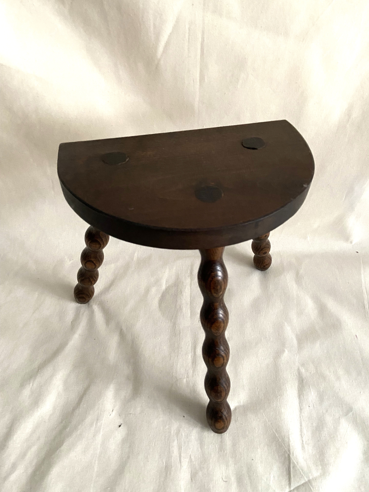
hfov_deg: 53.1
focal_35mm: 26
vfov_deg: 67.3
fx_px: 370
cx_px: 184
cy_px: 246
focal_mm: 4.25
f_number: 1.8
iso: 800
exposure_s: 1/30
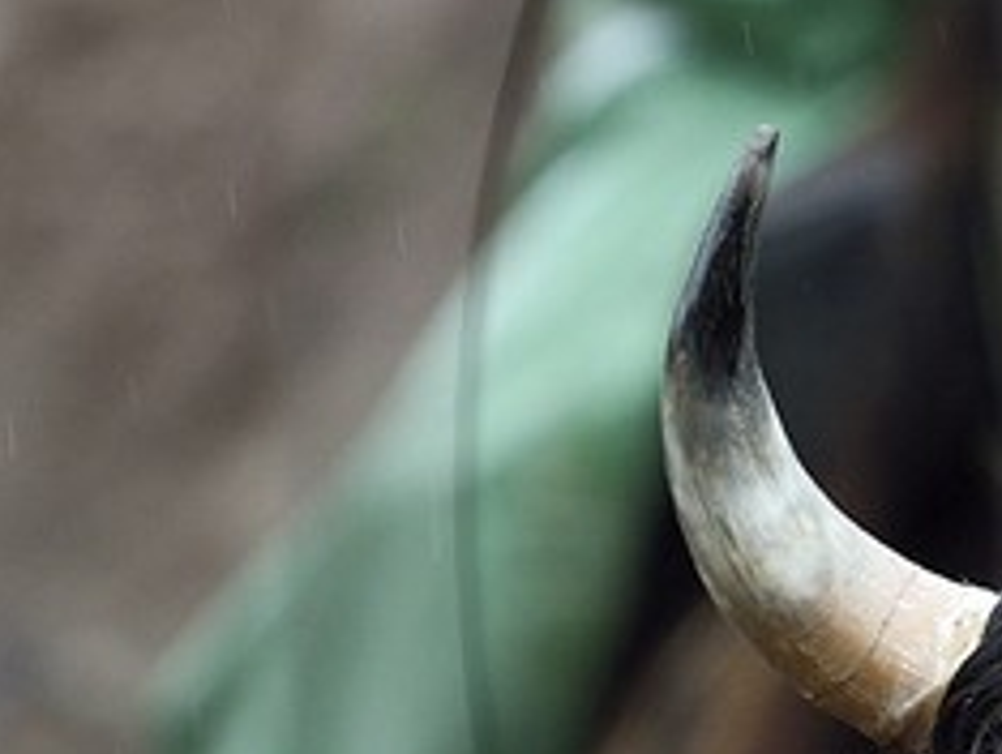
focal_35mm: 1051
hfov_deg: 1.9
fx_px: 30454
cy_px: 488
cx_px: 2030
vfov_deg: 1.4
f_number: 5.6
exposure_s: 1/250
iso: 400
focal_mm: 160
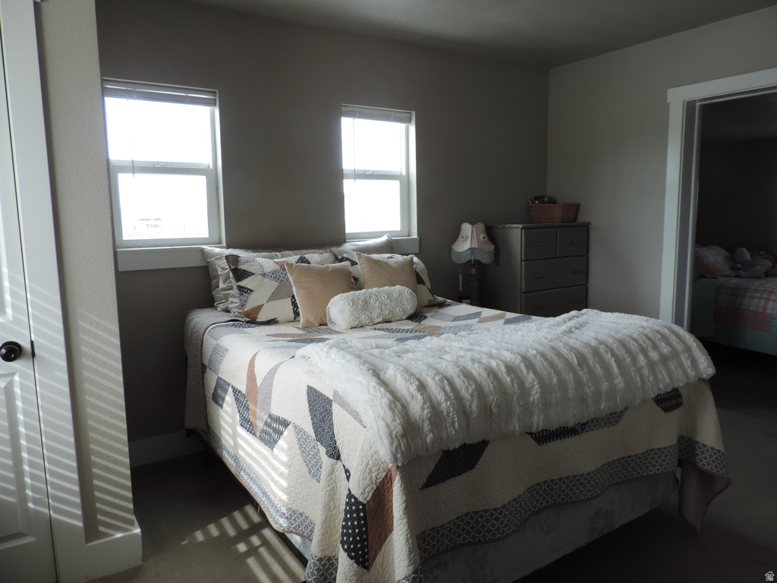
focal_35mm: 24
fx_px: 539
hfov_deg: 71.6
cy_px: 292
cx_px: 388
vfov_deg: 56.8
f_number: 3
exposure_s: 1/60
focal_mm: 4.3
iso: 125
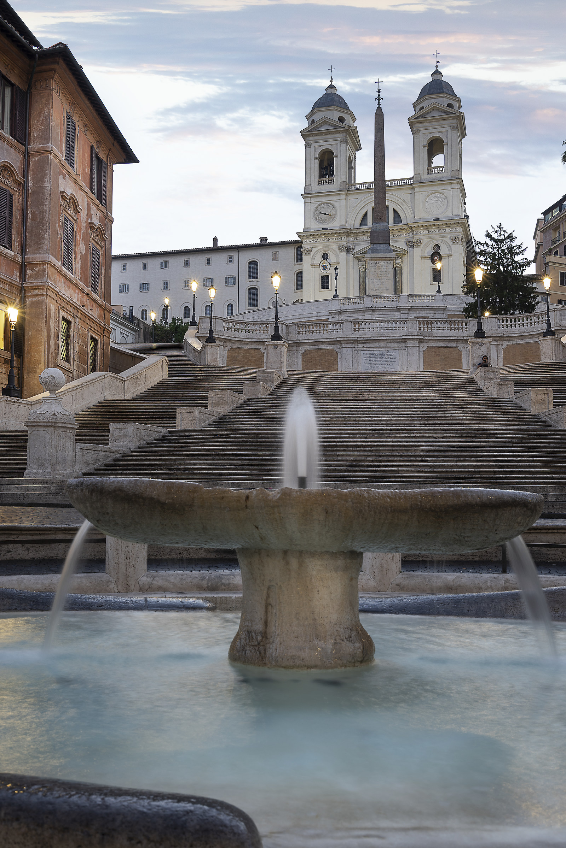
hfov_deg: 40.0
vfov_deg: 57.2
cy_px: 424
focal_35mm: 33
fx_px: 778
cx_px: 283
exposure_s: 1
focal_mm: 33
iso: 50
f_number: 8
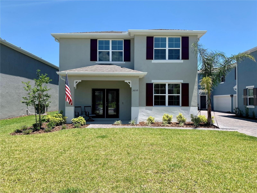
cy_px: 96
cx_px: 128
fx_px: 193
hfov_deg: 67.3
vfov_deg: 53.1
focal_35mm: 26
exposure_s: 1/1748
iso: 25
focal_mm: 4.25
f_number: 1.8
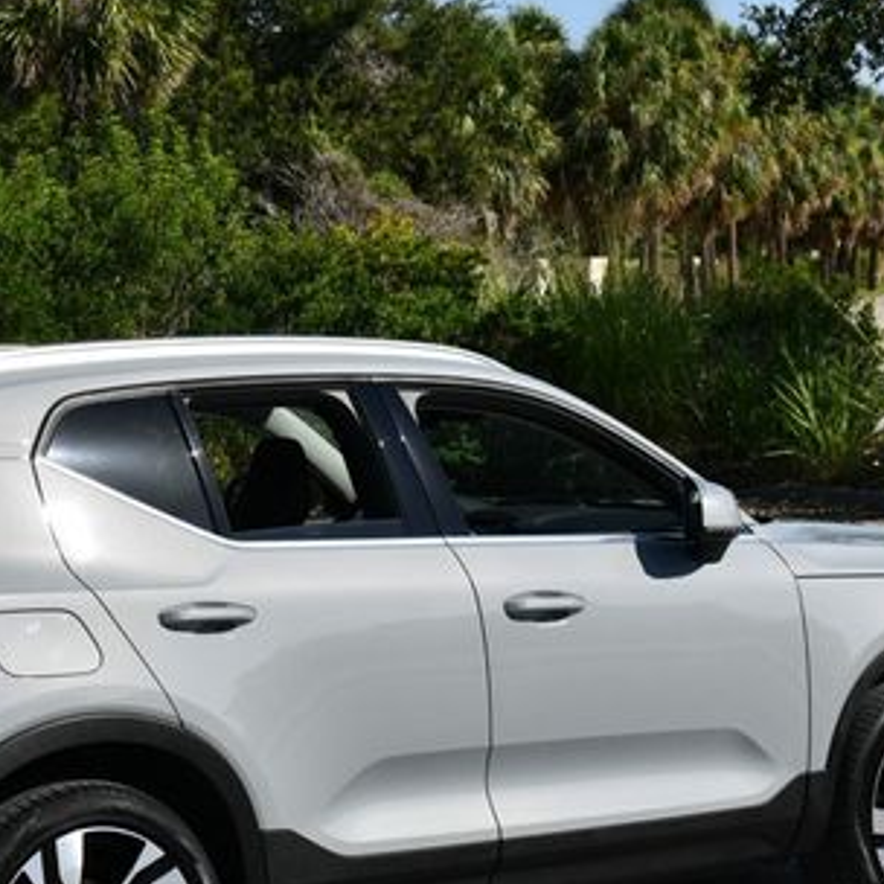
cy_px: 590
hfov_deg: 16.7
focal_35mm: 104
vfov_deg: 16.7
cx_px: 227
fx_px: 3005
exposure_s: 1/320
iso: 100
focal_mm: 29
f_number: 9
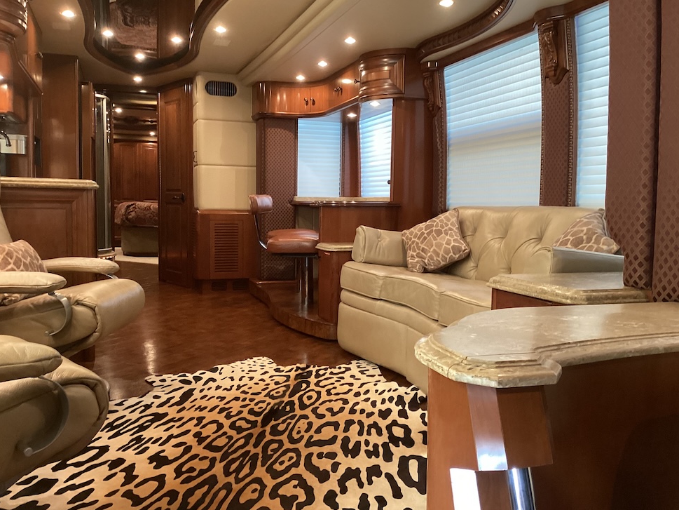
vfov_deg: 44.2
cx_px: 347
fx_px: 628
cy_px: 251
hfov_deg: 56.8
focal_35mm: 32
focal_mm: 3.3
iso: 320
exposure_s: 1/60
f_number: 2.4
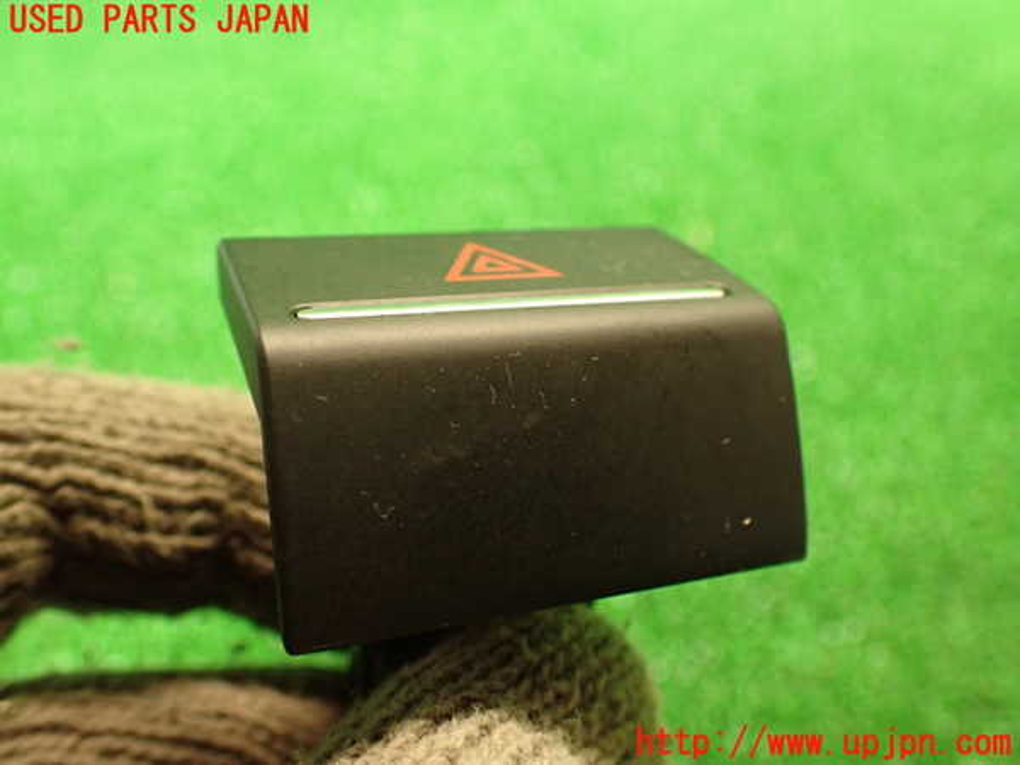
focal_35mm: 32
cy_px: 382
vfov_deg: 44.2
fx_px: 943
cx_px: 510
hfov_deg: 56.8
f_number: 2.4
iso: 640
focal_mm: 5.79
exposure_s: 1/30
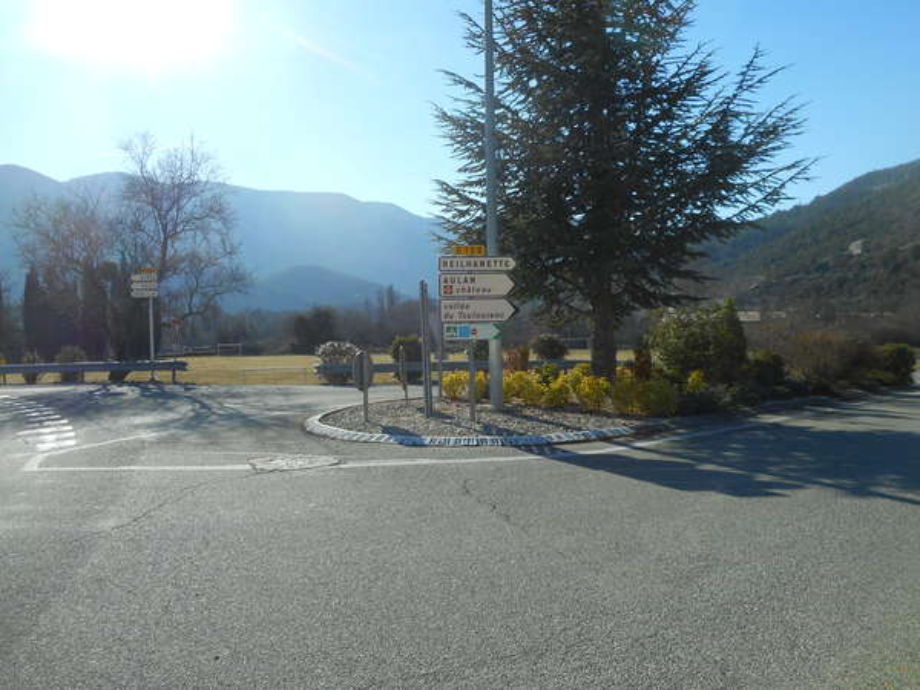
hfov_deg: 61.7
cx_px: 460
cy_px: 345
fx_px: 771
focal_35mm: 29
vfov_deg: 48.2
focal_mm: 5.2
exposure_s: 1/800
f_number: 4
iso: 80
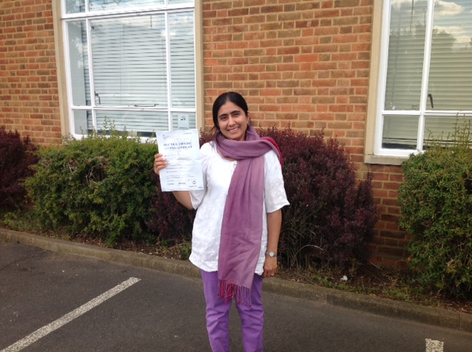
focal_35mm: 35
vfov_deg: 40.6
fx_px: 477
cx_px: 236
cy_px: 176
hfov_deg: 52.7
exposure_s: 1/480
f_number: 2.4
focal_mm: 4.28
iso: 50
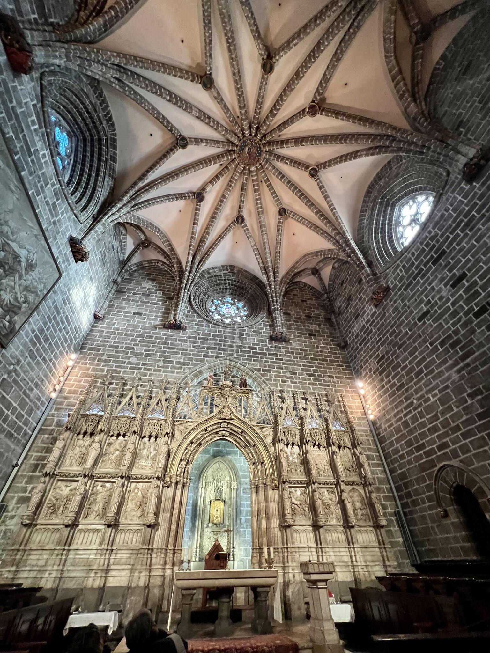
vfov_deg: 106.2
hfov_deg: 89.9
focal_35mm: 13
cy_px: 326
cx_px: 245
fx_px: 245
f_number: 1.8
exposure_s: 1/50
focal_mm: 1.57
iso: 640
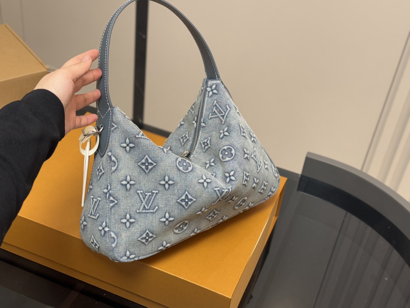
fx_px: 569
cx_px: 205
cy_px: 154
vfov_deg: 30.3
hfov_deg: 39.7
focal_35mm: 48
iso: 125
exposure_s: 1/60
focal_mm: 6.76
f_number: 1.78
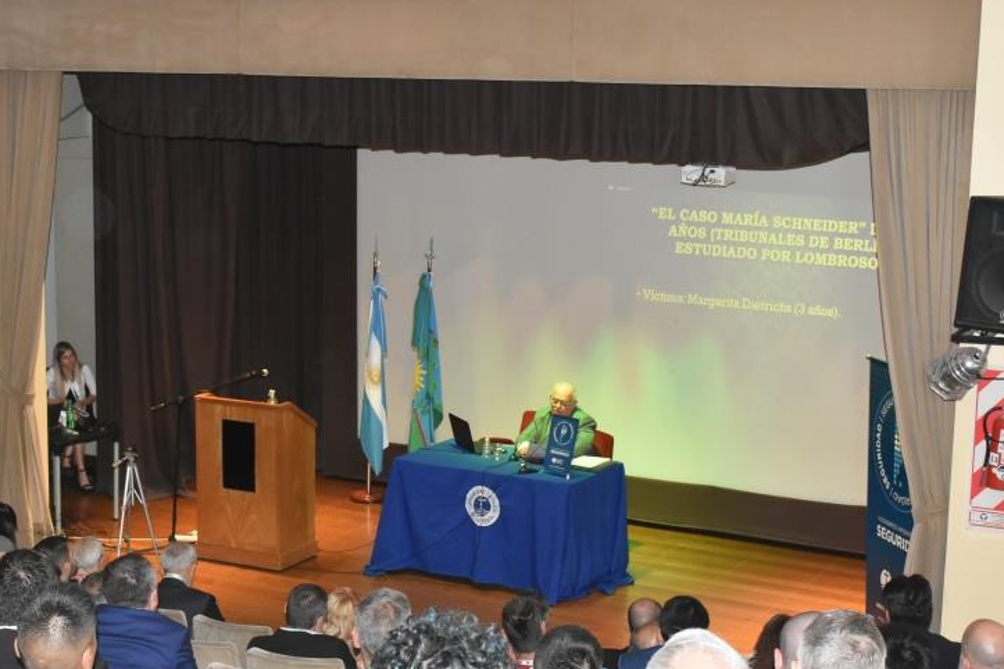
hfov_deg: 29.6
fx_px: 1896
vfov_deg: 20.0
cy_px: 369
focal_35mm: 68
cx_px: 403
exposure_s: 1/60
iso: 3200
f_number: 7.1
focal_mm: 32
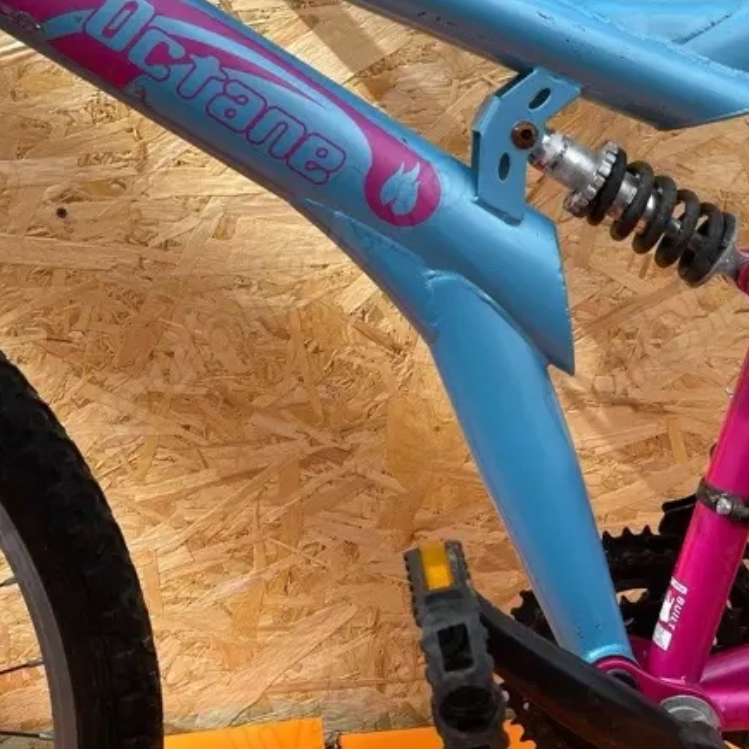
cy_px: 307
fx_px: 1297
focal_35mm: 53
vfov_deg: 32.1
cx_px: 395
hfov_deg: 32.2
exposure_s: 1/1309
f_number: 1.6
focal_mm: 5.1
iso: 32
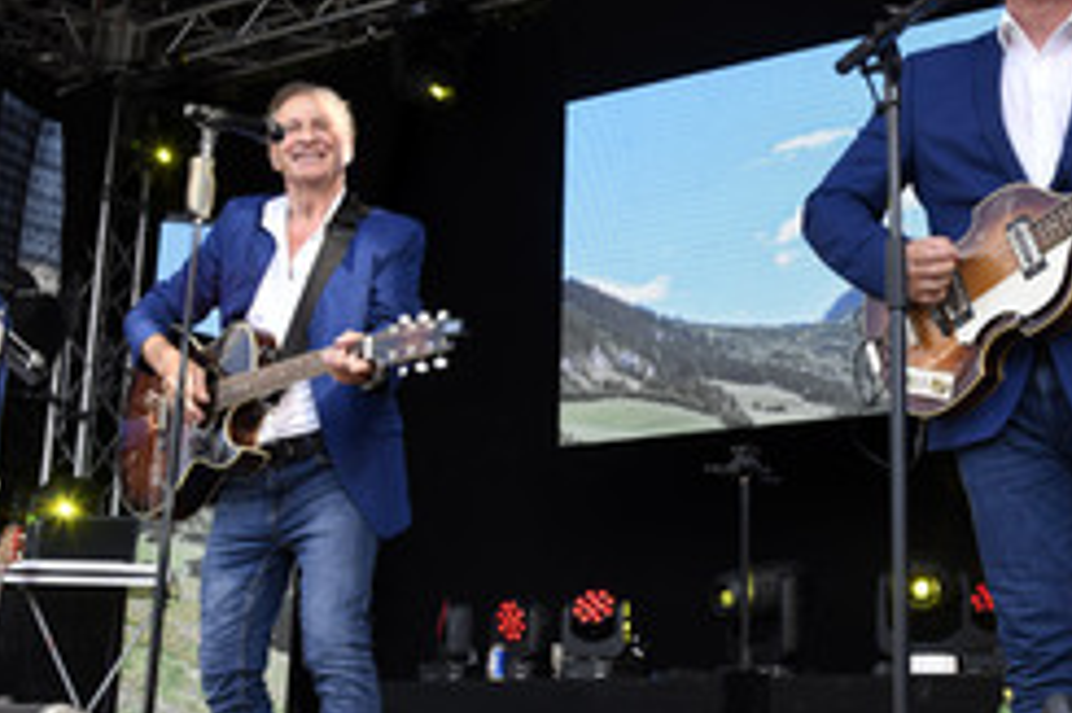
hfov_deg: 35.0
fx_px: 1696
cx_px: 628
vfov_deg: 23.7
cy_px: 372
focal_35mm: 57
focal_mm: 31
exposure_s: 1/160
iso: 500
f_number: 8
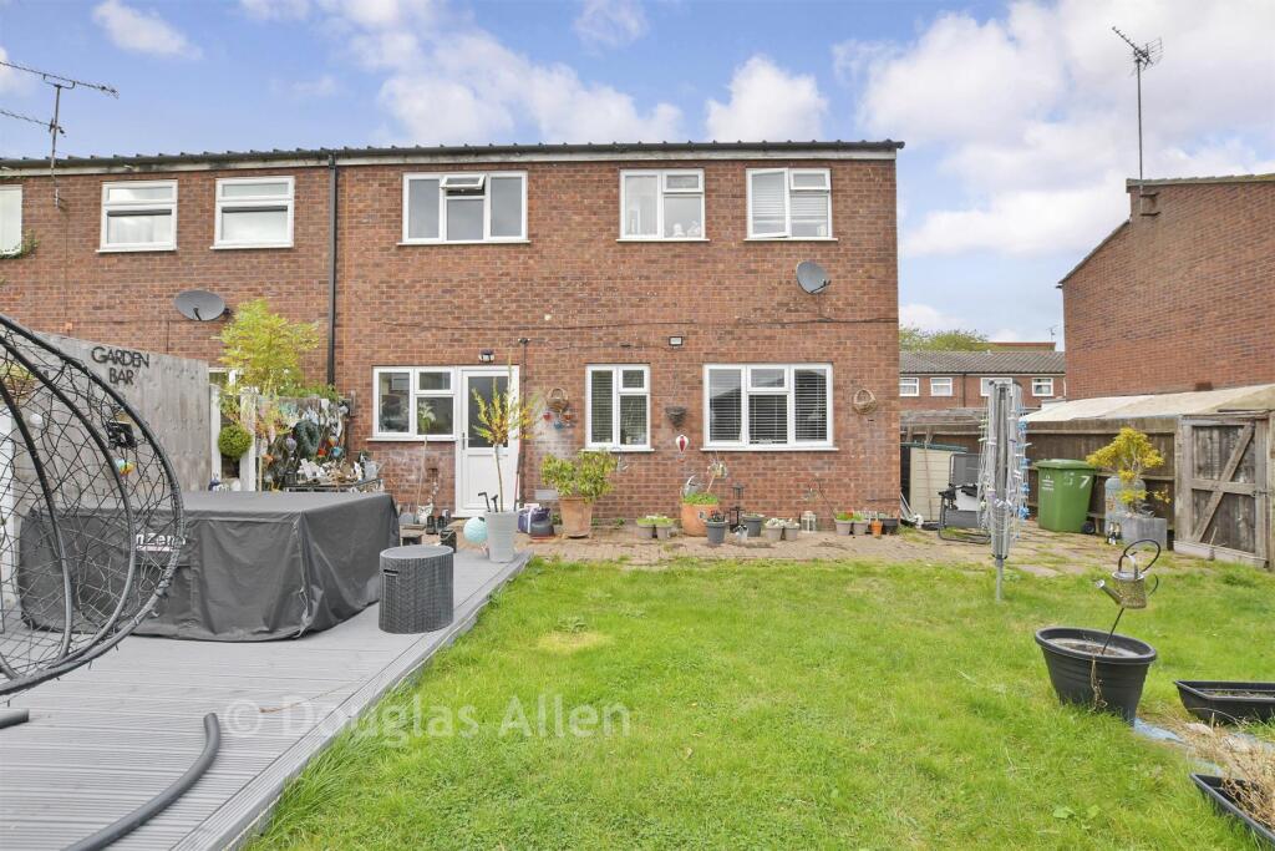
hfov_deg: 100.4
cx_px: 638
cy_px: 426
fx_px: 531
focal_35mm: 15
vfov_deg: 77.3
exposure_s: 1/50
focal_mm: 10
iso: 80
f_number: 8
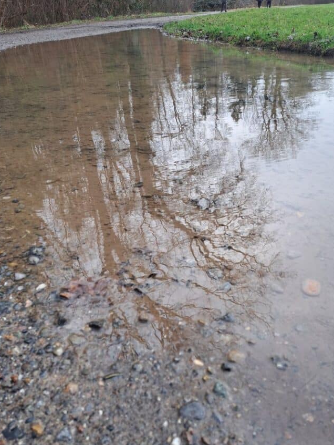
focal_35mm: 29
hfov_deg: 48.2
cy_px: 210
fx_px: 373
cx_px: 178
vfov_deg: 61.6
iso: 50
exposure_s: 1/100
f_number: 1.8
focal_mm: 5.23
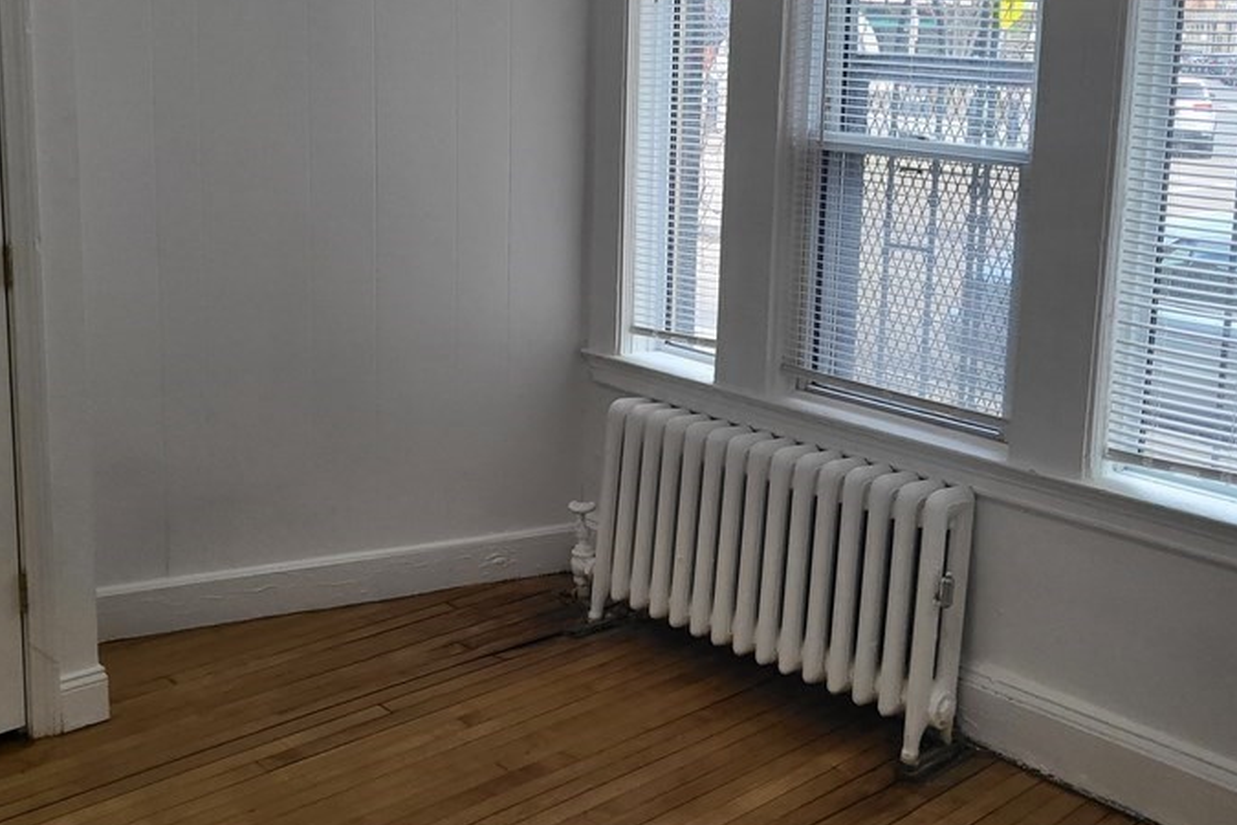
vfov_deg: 32.4
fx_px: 1409
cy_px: 295
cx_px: 625
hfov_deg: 47.4
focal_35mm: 41
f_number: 1.8
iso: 50
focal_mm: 4.25
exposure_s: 1/123
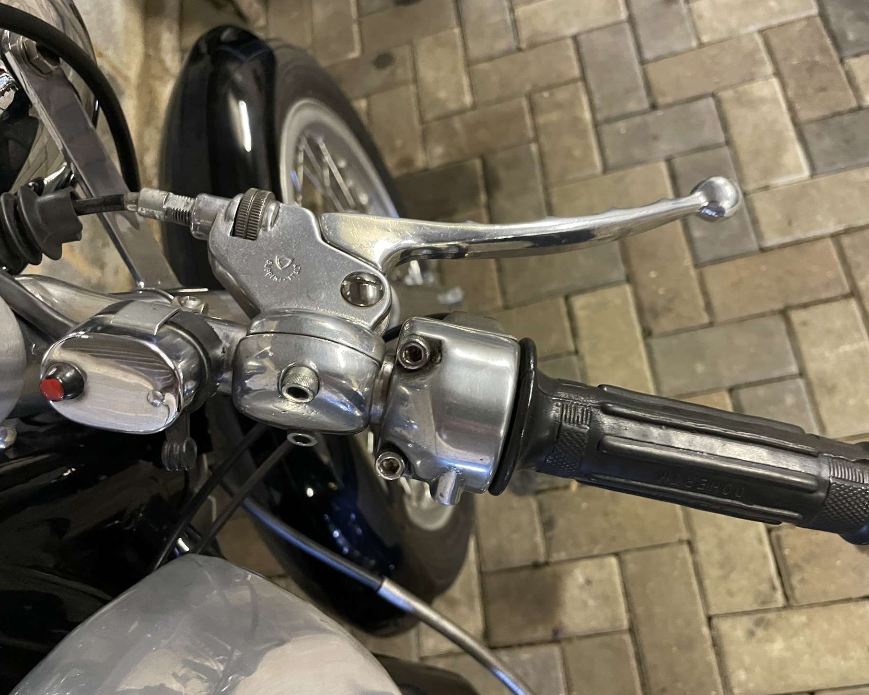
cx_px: 478
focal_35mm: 28
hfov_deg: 62.1
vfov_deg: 51.5
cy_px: 354
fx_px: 720
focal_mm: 4.2
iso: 500
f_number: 1.6
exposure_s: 1/25
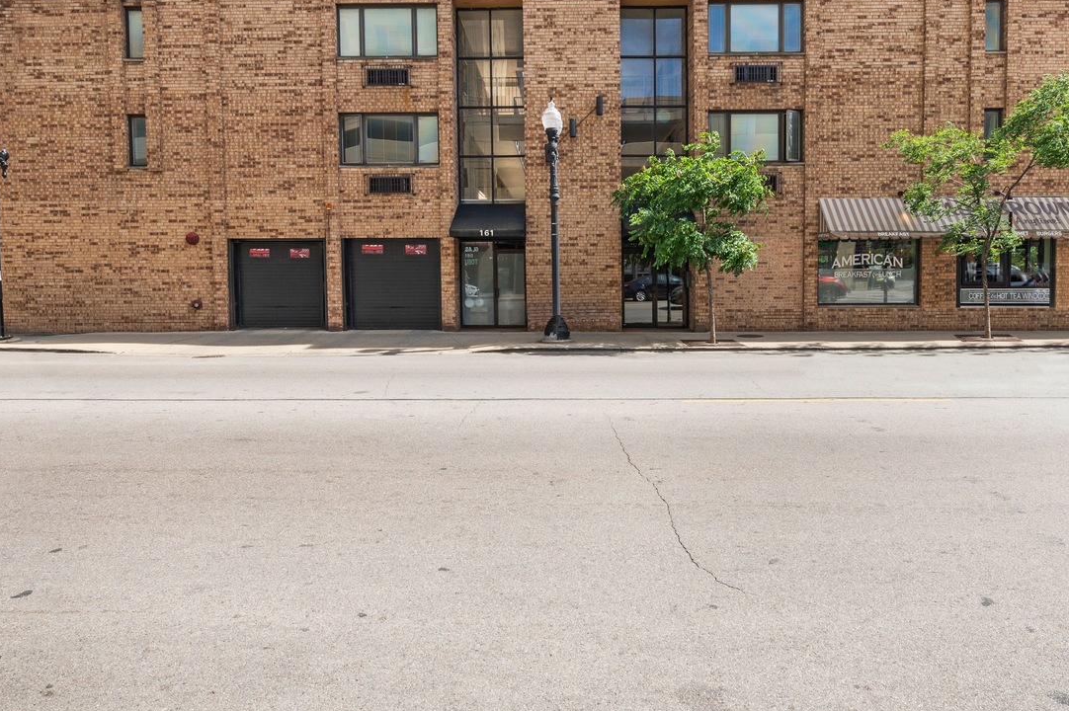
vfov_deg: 57.0
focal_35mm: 21
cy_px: 196
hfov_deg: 80.8
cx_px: 606
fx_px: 623
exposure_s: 1/200
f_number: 8
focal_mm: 14
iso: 200
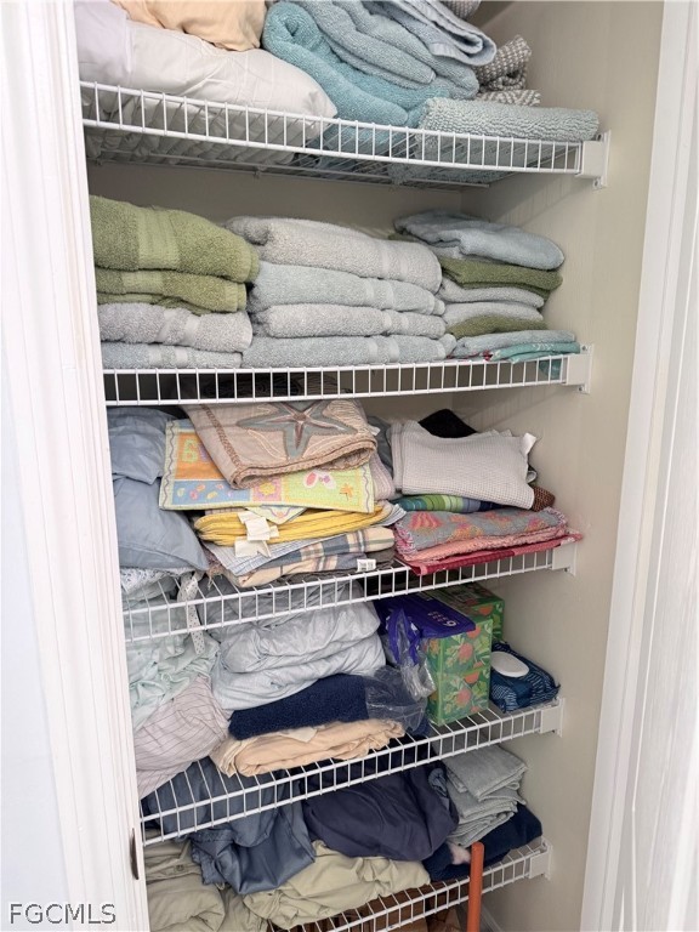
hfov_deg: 56.8
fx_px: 646
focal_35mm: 24
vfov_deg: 71.6
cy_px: 466
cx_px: 350
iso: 250
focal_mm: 6.76
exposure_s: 1/60
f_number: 1.78
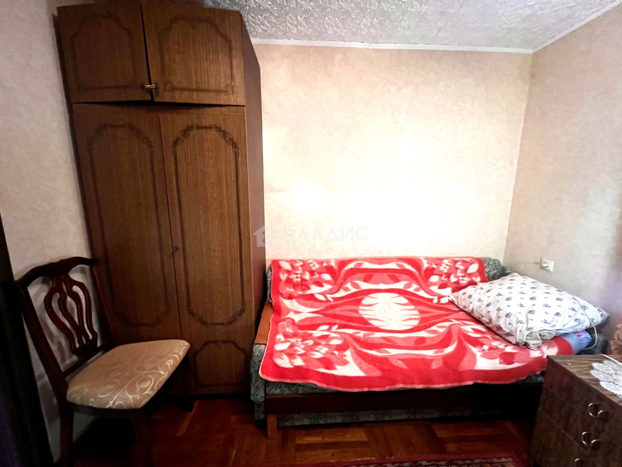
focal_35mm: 13
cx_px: 311
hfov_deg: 106.2
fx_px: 234
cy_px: 234
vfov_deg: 89.9
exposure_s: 1/50
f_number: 1.8
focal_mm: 1.57
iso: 1000
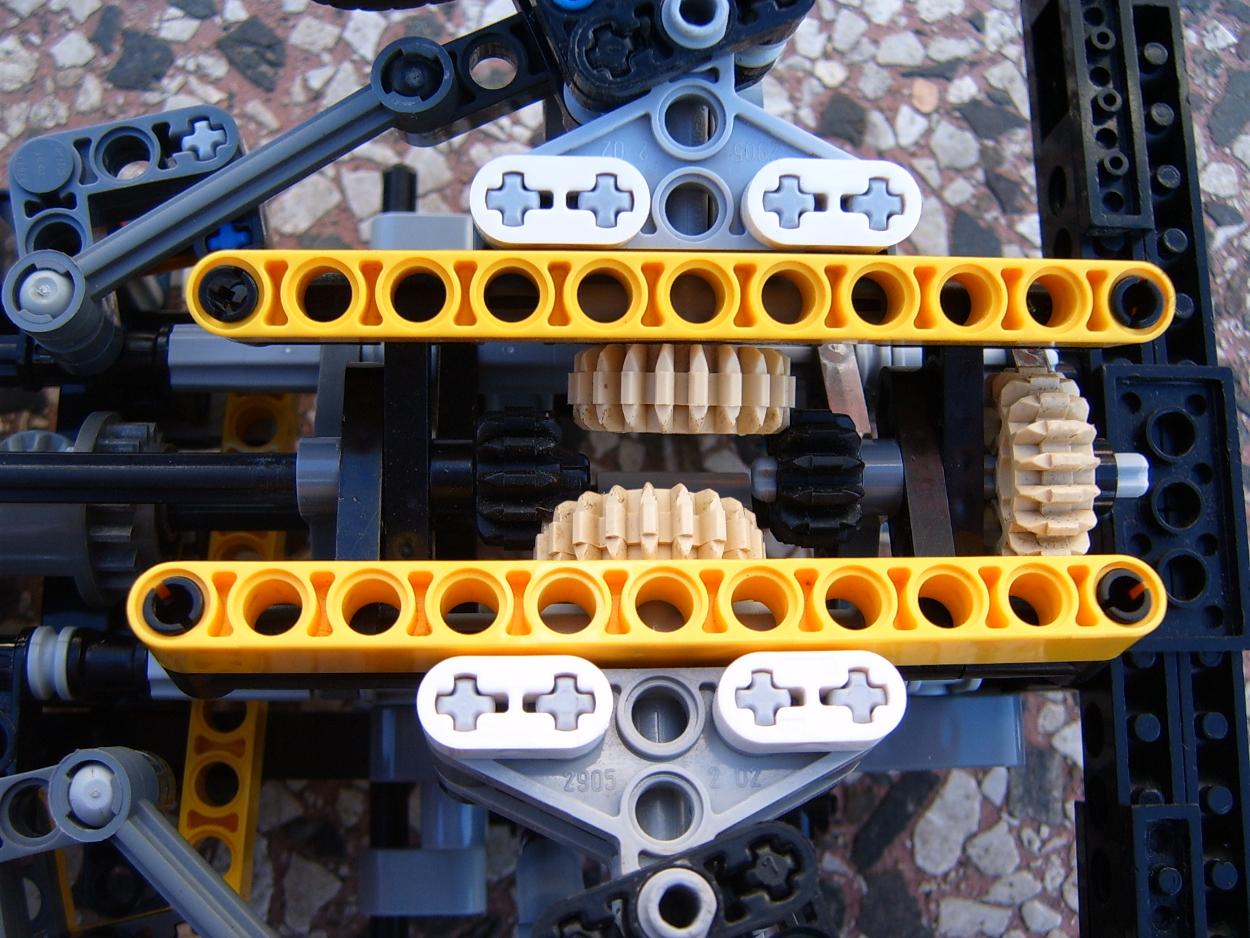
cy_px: 469
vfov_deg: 37.7
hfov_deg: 49.0
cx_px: 625
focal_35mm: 38
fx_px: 1372
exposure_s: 1/125
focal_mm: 5.8
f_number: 2.8
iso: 63
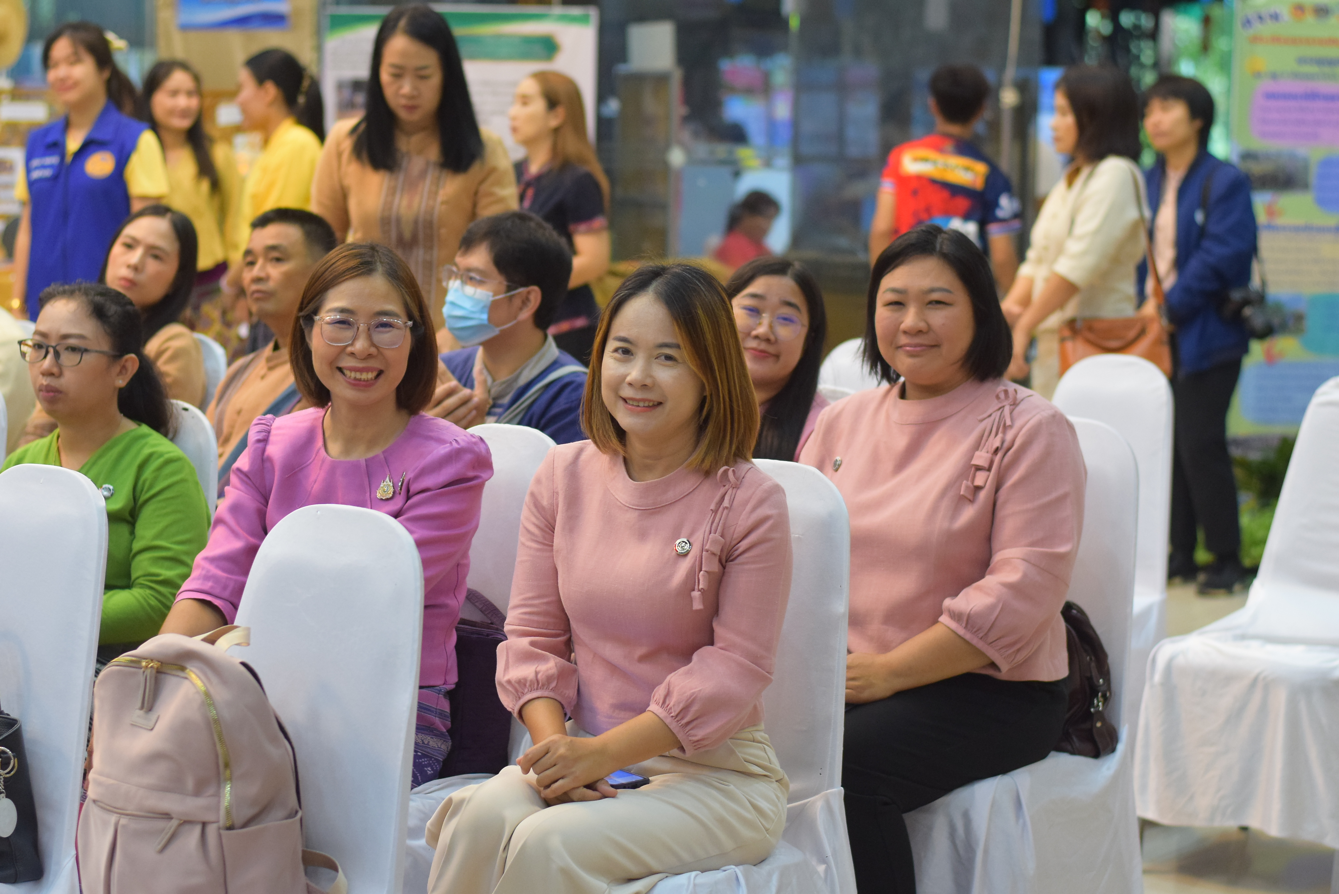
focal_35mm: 75
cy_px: 447
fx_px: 2790
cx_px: 670
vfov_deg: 18.2
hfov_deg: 27.0
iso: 1600
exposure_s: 1/160
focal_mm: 50
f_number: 2.8
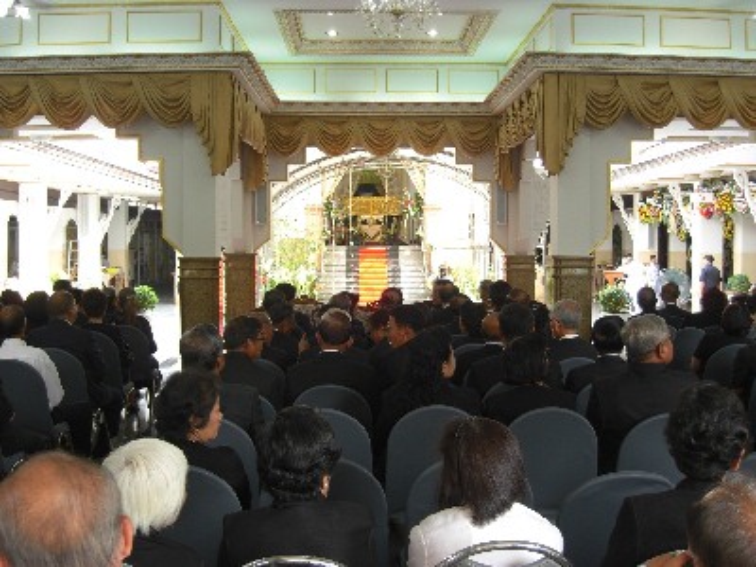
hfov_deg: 49.0
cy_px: 284
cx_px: 378
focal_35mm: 38
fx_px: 830
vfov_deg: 37.7
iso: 100
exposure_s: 1/50
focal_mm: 7.9
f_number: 2.8
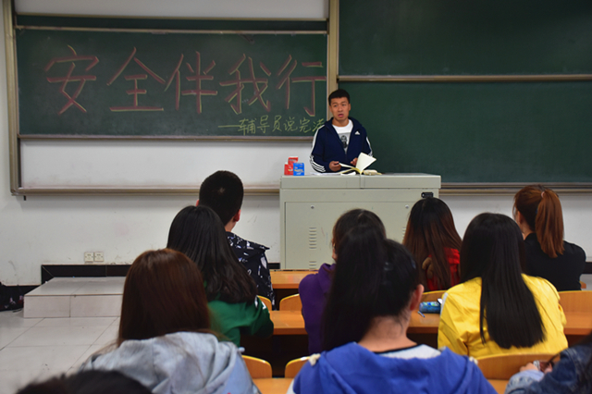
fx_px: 789
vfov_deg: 28.0
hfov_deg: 41.1
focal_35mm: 48
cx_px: 296
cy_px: 197
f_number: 4
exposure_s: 1/40
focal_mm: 32
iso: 640
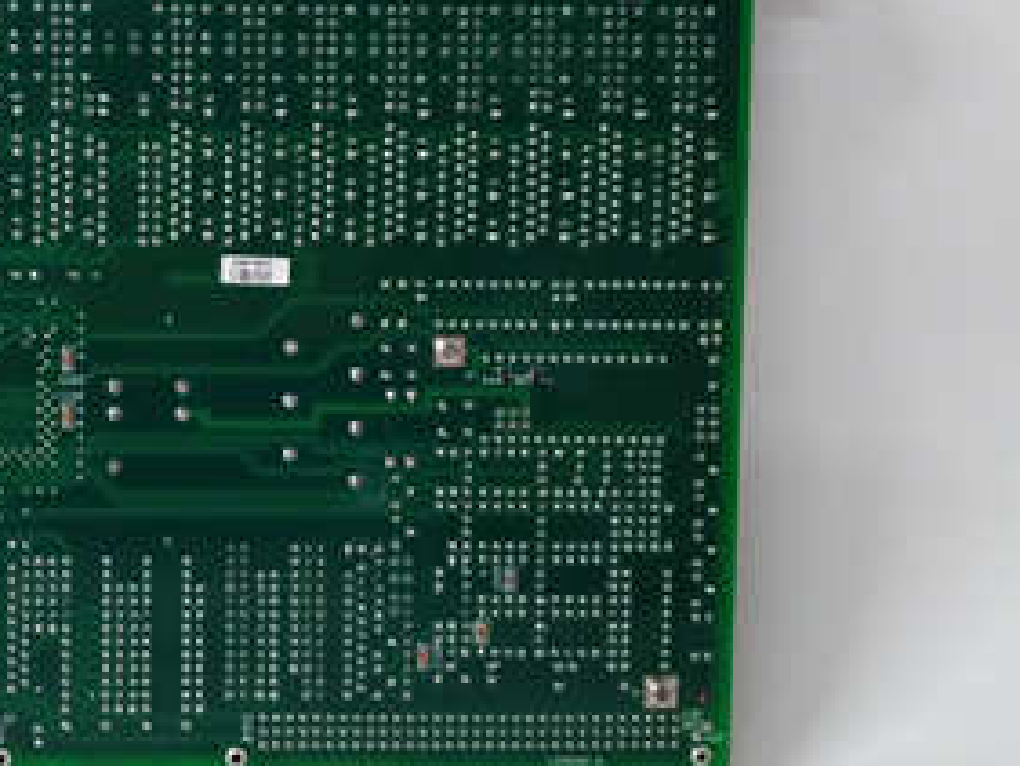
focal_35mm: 48
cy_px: 260
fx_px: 1415
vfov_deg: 30.1
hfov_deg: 37.4
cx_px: 131
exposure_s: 1/33
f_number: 2
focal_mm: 3.79
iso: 695
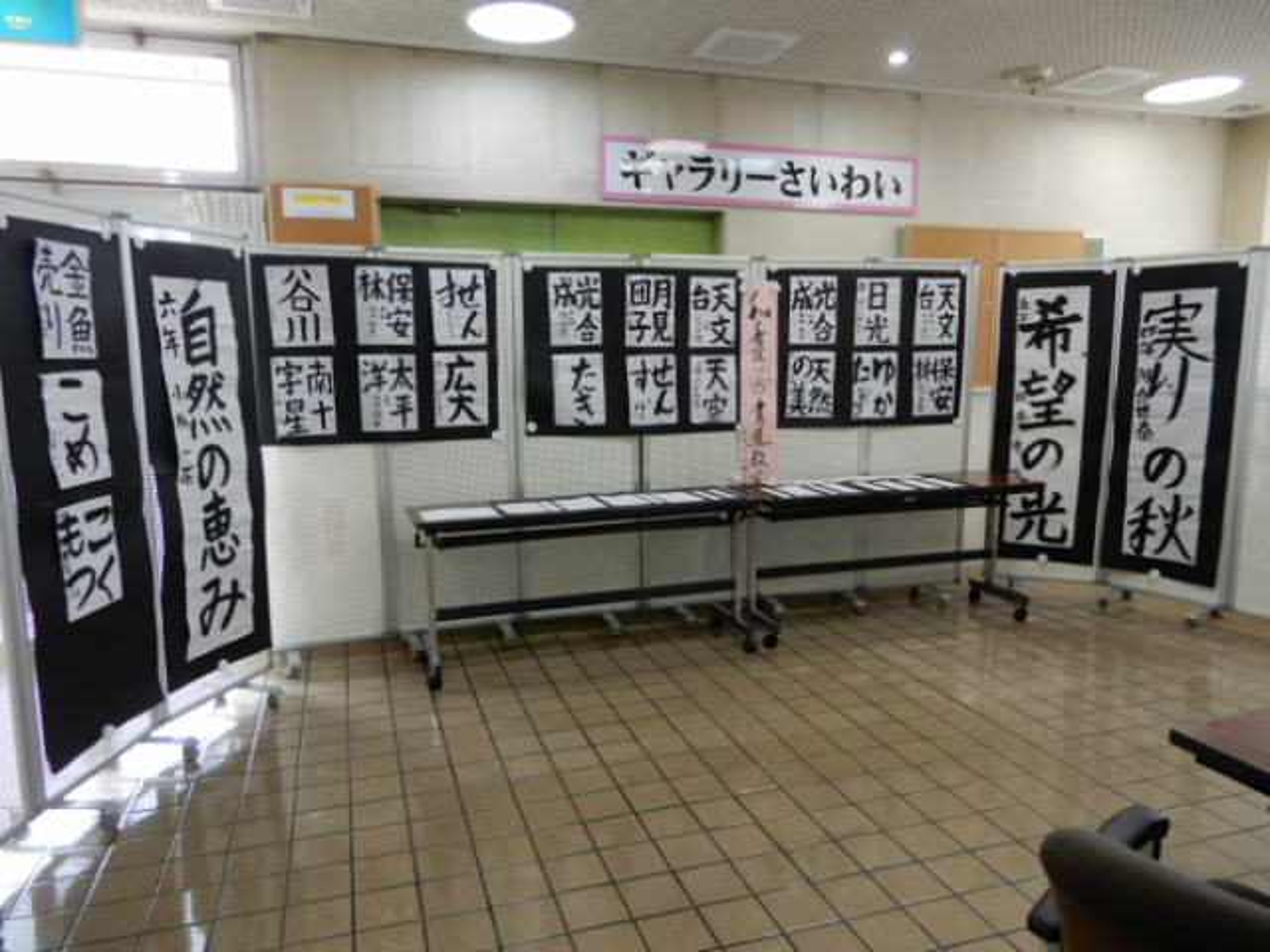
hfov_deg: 71.6
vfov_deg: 56.8
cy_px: 476
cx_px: 635
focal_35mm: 24
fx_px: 881
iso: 320
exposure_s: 1/30
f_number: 3.4
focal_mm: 4.3
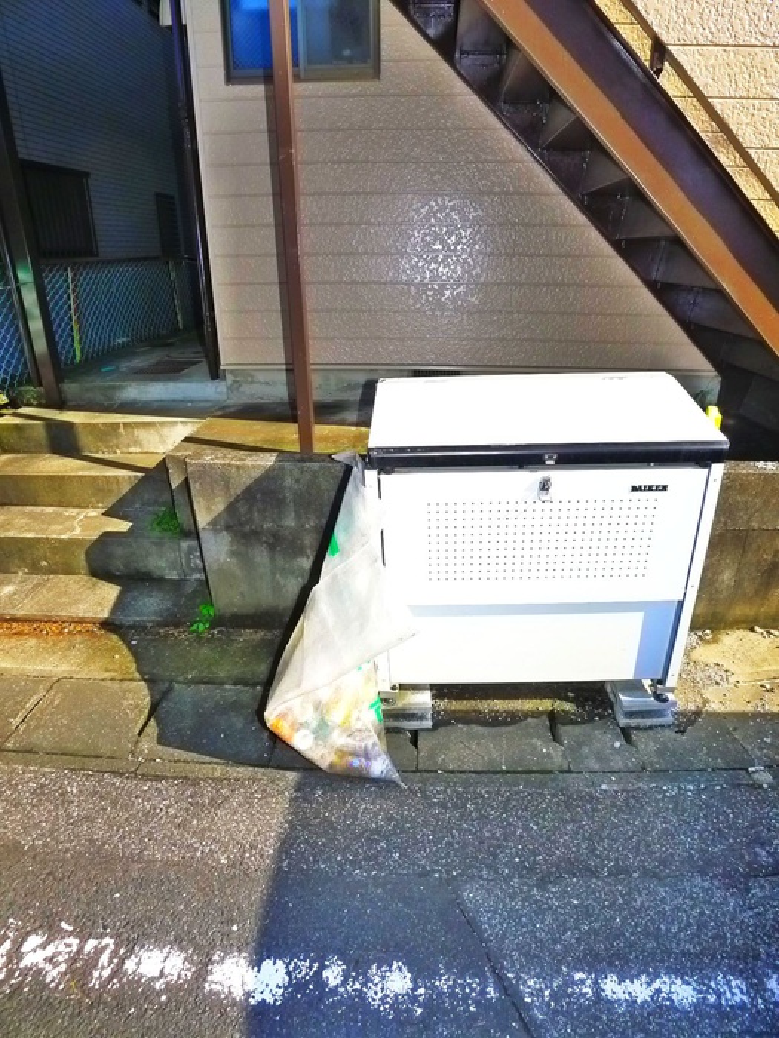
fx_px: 720
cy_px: 519
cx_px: 390
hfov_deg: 56.8
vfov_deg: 71.6
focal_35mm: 24
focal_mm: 5.1
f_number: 4
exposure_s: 1/400
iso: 400
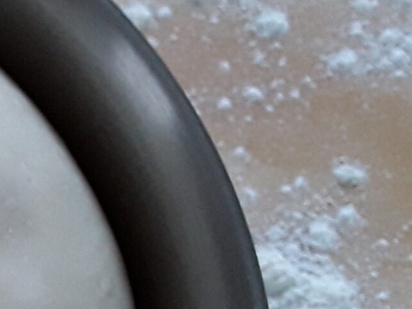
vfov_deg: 13.5
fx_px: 1273
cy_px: 368
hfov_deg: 15.6
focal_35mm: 107
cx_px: -346
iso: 125
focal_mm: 2.91
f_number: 1.9
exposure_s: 1/33
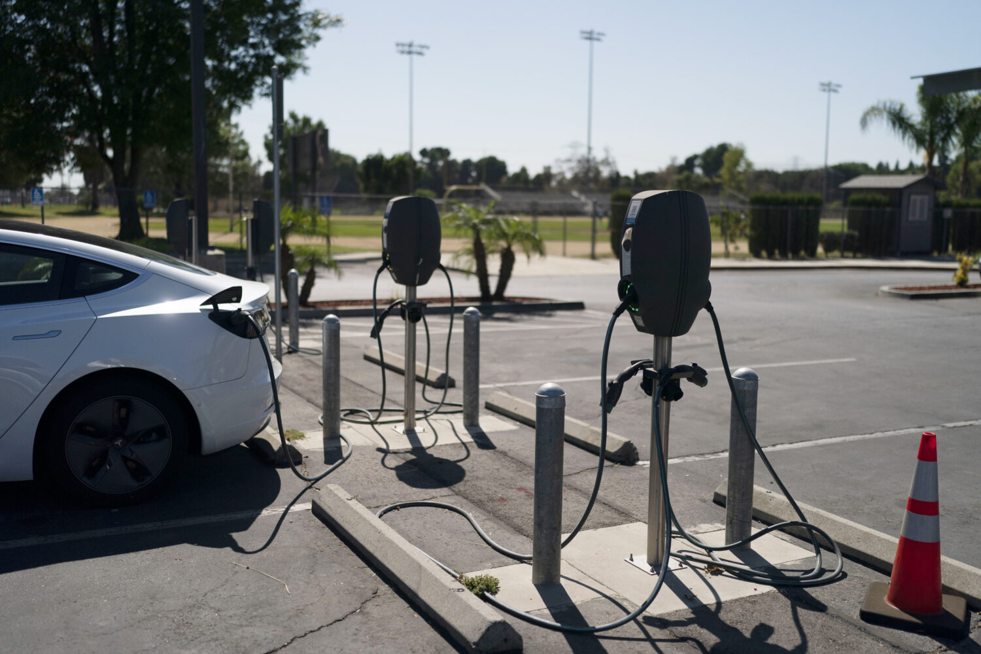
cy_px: 327
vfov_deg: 37.9
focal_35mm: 35
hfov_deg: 54.4
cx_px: 490
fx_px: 954
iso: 125
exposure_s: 1/32000
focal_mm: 35
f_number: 1.4
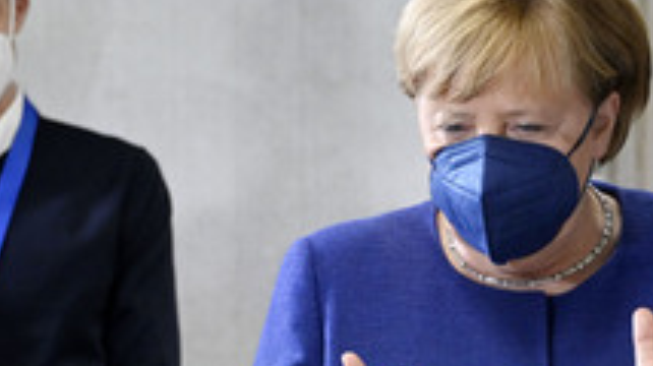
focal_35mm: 320
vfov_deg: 3.8
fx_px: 5537
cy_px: 357
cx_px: 240
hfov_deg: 6.7
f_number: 5.6
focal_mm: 145
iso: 6400
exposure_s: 1/500
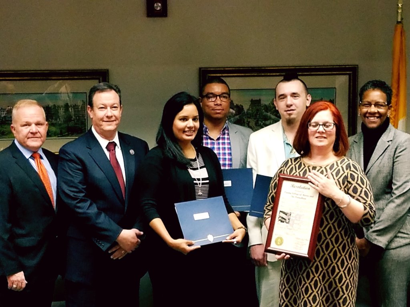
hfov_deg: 67.3
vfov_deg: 53.1
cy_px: 154
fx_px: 308
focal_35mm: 26
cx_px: 205
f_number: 1.7
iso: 160
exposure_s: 1/30
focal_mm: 4.2
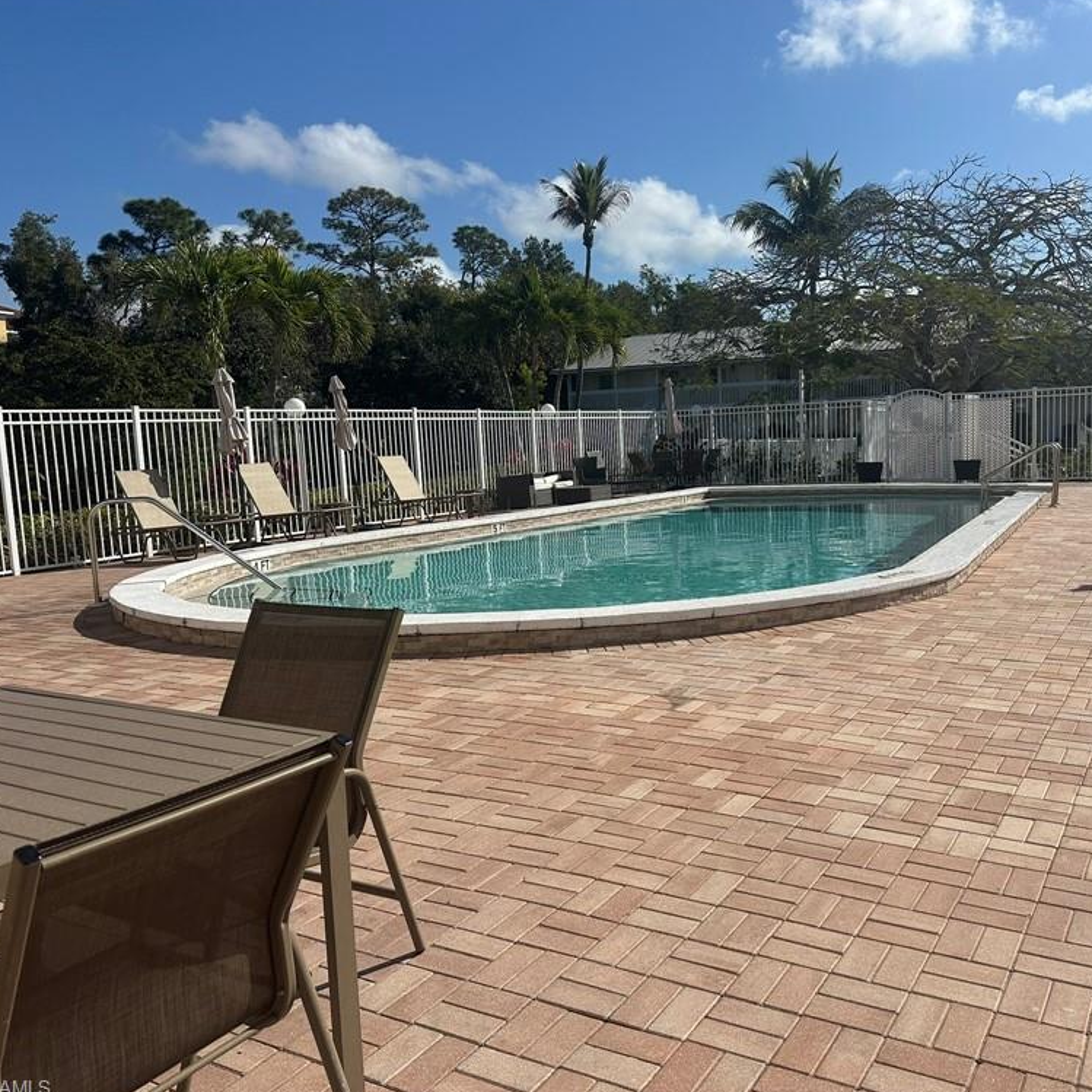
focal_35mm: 29
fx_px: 1035
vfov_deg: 55.6
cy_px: 542
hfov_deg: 54.9
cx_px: 690
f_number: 1.78
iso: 80
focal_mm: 6.86
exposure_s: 1/8929
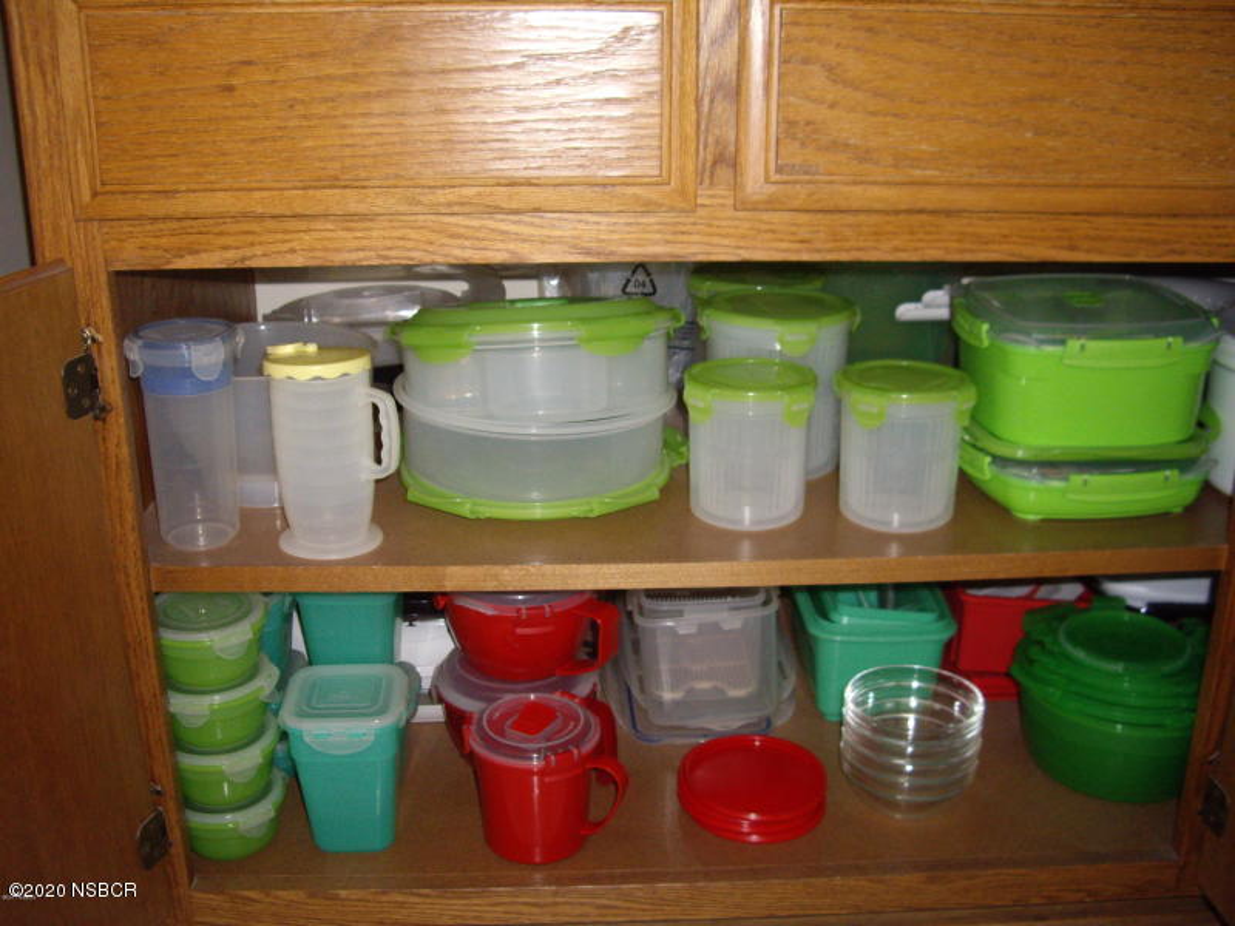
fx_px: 1356
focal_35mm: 38
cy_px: 463
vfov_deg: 37.7
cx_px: 618
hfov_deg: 49.0
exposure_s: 1/40
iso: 400
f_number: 2.8
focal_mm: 7.9
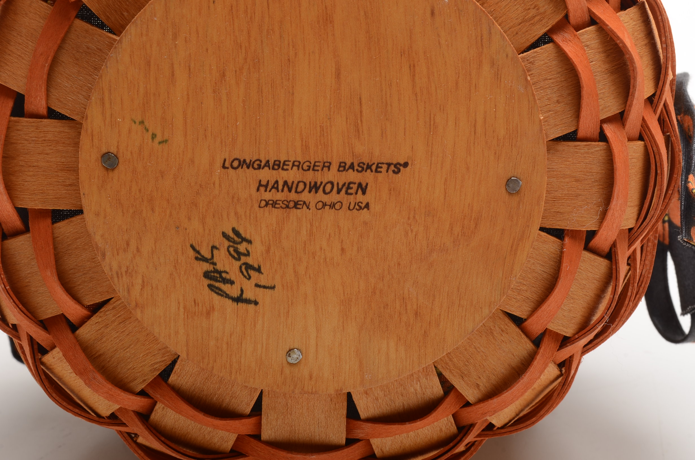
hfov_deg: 29.9
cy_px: 230
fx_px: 1300
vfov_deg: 20.1
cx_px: 348
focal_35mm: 68
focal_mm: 45
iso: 100
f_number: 20
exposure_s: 1/200
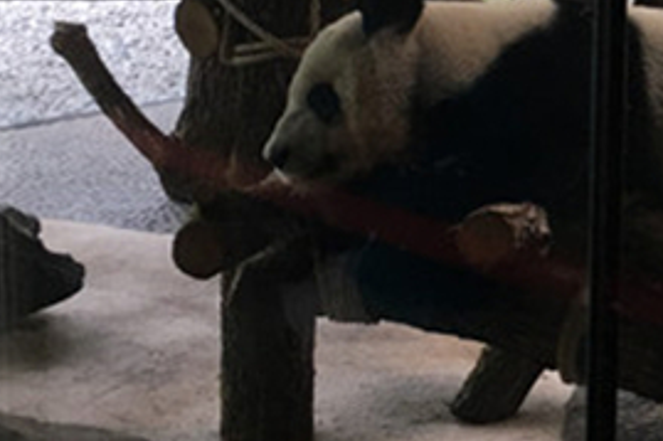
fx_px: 2025
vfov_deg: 12.3
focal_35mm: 110
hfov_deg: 17.5
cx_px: 845
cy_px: 21
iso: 25
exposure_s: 1/33
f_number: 2.2
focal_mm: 4.15
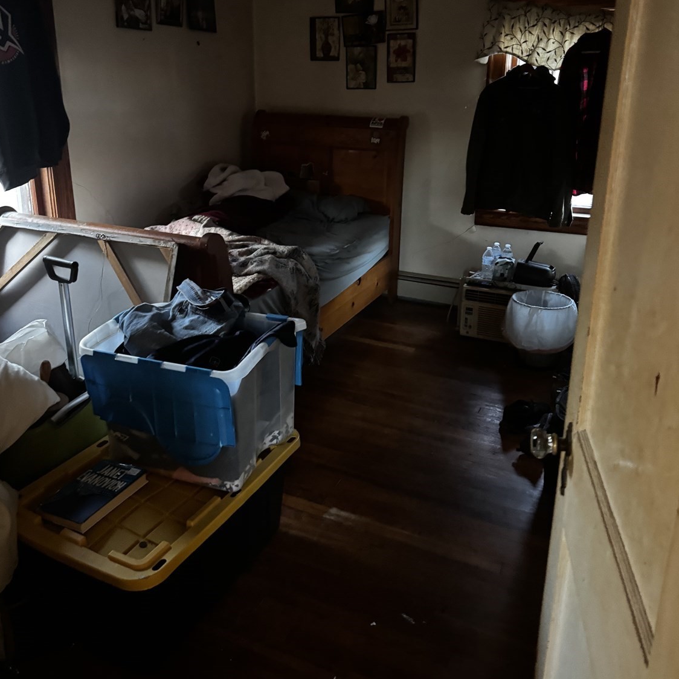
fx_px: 644
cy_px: 274
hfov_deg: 55.6
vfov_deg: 55.2
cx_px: 334
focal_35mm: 29
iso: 1600
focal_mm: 6.76
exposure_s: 1/24
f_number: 1.78
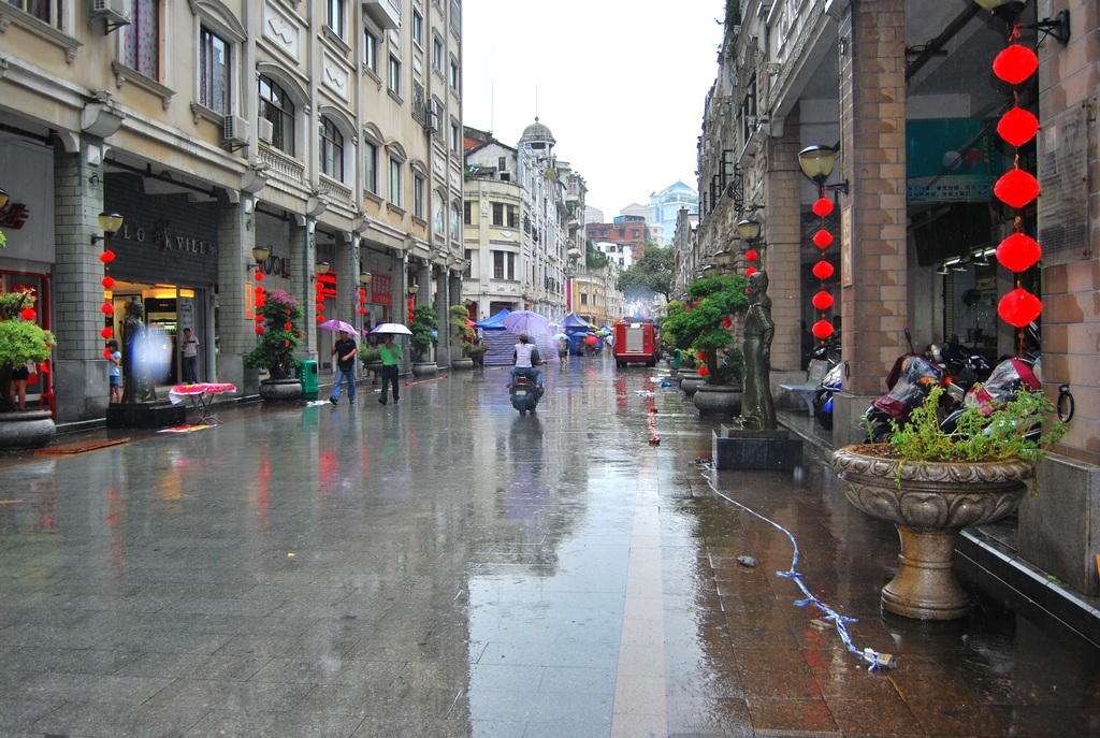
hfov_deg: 61.8
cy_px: 369
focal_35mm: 30
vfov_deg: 43.8
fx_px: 918
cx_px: 550
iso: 100
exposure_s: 1/200
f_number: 4
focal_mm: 20
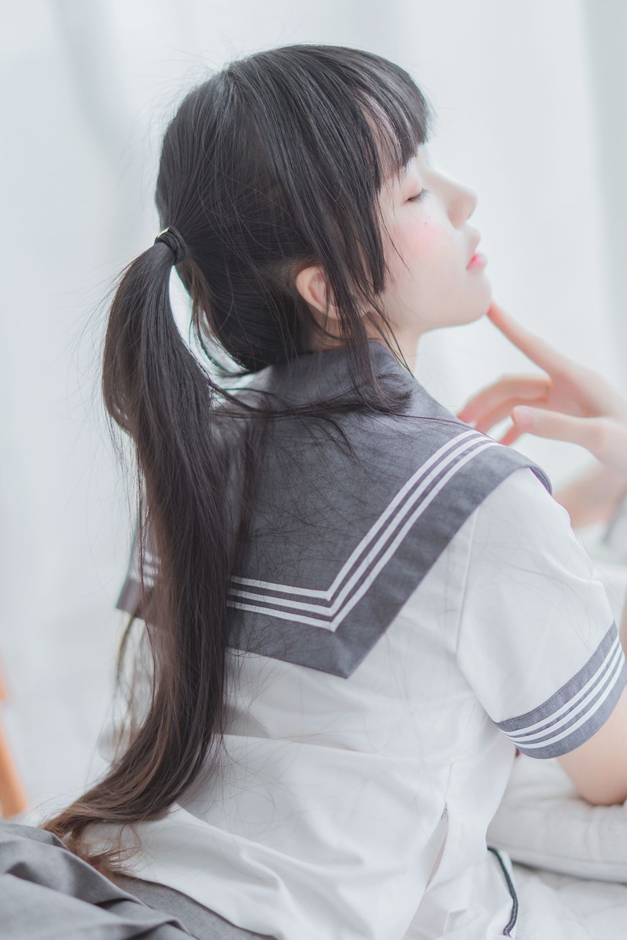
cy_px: 507
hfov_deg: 21.6
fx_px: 1646
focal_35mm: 63
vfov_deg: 31.9
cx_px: 341
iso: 125
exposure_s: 1/400
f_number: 1.4
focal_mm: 50
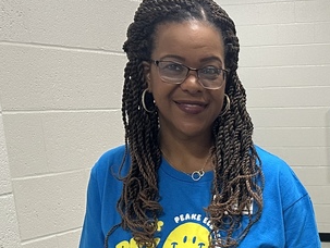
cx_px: 343
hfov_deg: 23.0
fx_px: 773
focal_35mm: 81
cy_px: 345
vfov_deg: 16.9
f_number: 1.78
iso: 200
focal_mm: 6.86
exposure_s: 1/120
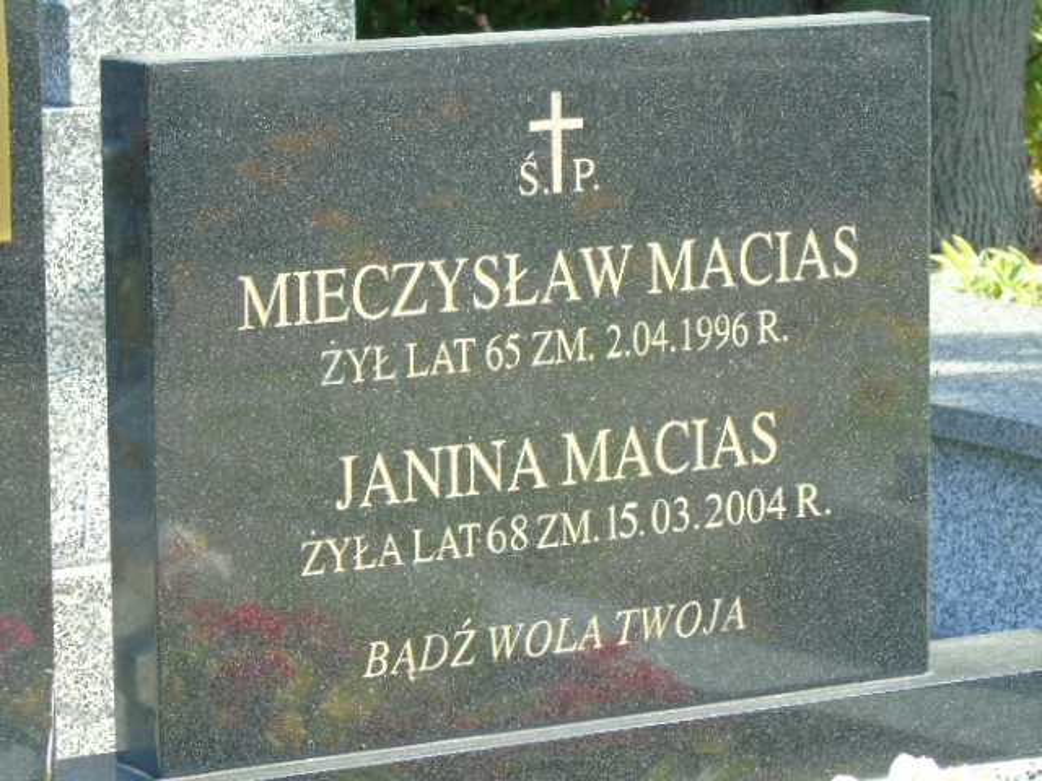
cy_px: 390
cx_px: 521
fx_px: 4876
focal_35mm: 162
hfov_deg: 12.2
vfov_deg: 9.2
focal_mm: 29
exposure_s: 1/125
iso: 160
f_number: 4.9
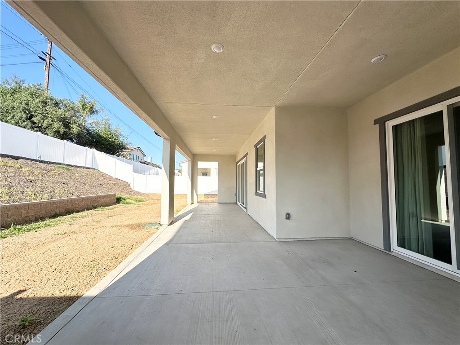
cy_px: 172
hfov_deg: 102.1
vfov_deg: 85.7
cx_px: 230
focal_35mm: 14
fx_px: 186
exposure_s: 1/1062
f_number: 2.2
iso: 40
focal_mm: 2.22
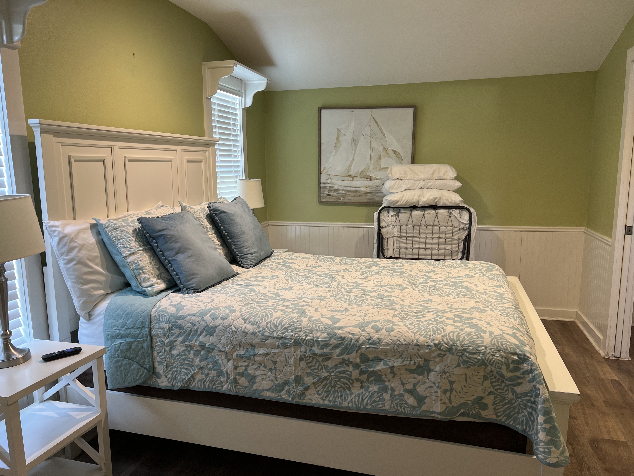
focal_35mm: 26
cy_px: 238
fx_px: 476
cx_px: 317
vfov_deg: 53.1
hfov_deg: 67.3
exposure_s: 1/60
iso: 80
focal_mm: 5.7
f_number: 1.5
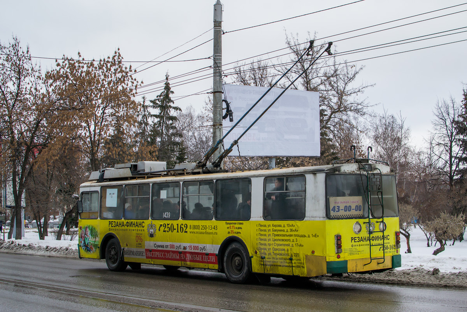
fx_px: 681
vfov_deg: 25.8
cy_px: 156
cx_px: 234
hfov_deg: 37.9
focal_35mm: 52
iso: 400
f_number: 6.3
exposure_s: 1/400
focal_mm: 35
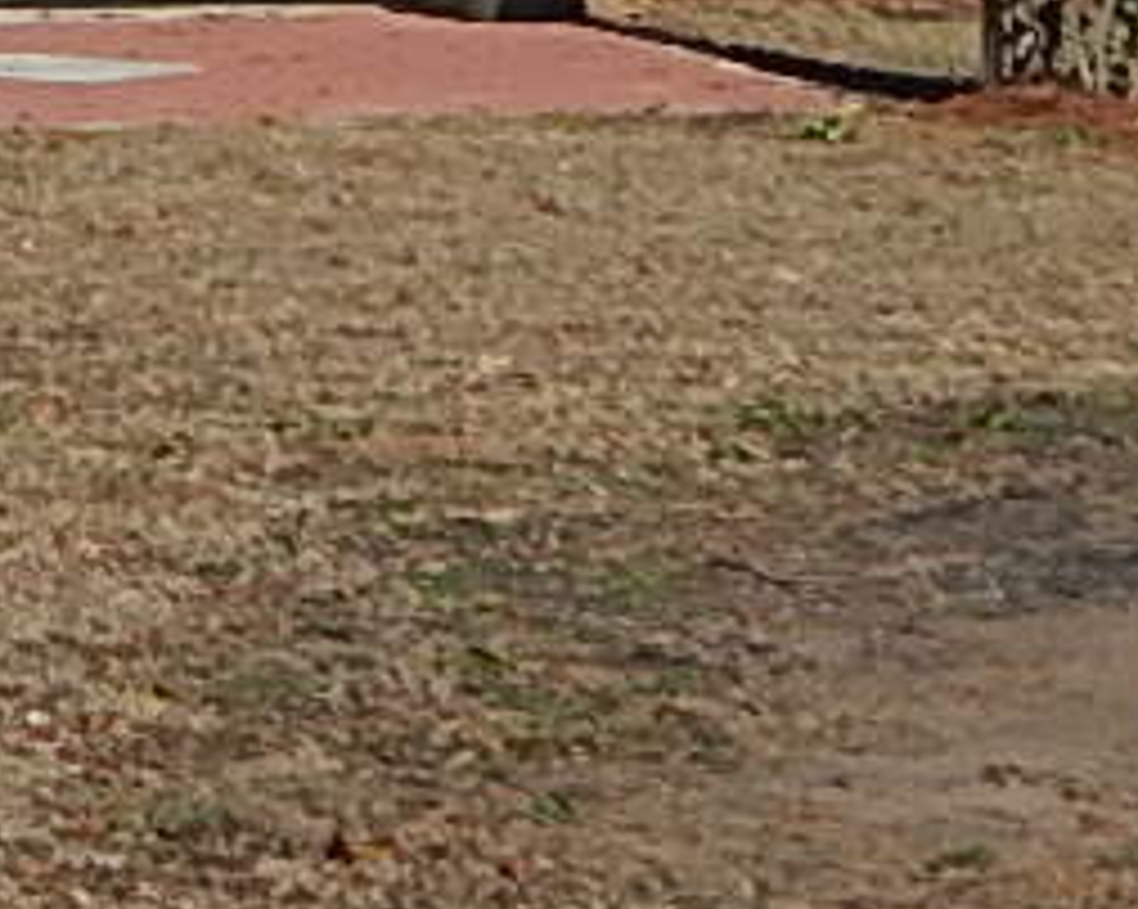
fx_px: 7909
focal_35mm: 235
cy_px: -1264
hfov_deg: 7.7
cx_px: -1534
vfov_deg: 6.3
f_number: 6.9
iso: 125
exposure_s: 1/800
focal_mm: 6.8
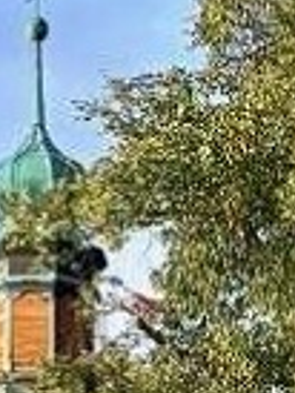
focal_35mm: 185
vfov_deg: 10.1
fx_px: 2099
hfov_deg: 8.0
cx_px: 76
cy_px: 711
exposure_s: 1/100
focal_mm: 4.65
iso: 64
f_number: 1.8
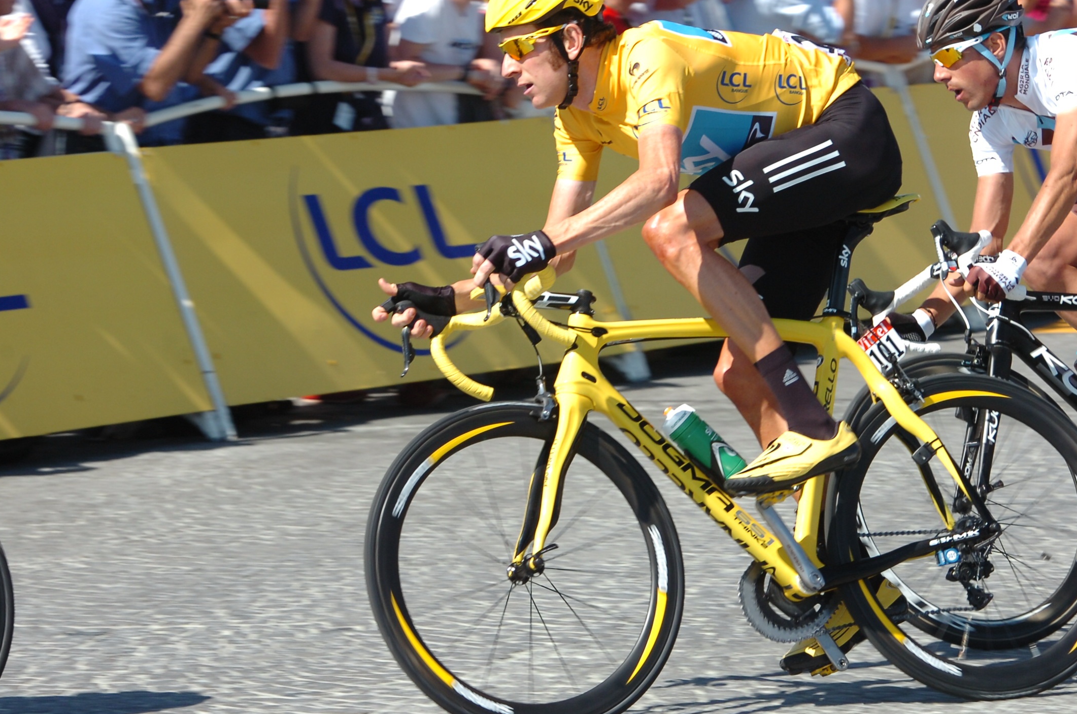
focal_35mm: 209
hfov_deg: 9.9
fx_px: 6240
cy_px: 375
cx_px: 523
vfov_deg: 6.5
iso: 400
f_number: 8.5
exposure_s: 1/500
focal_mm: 120
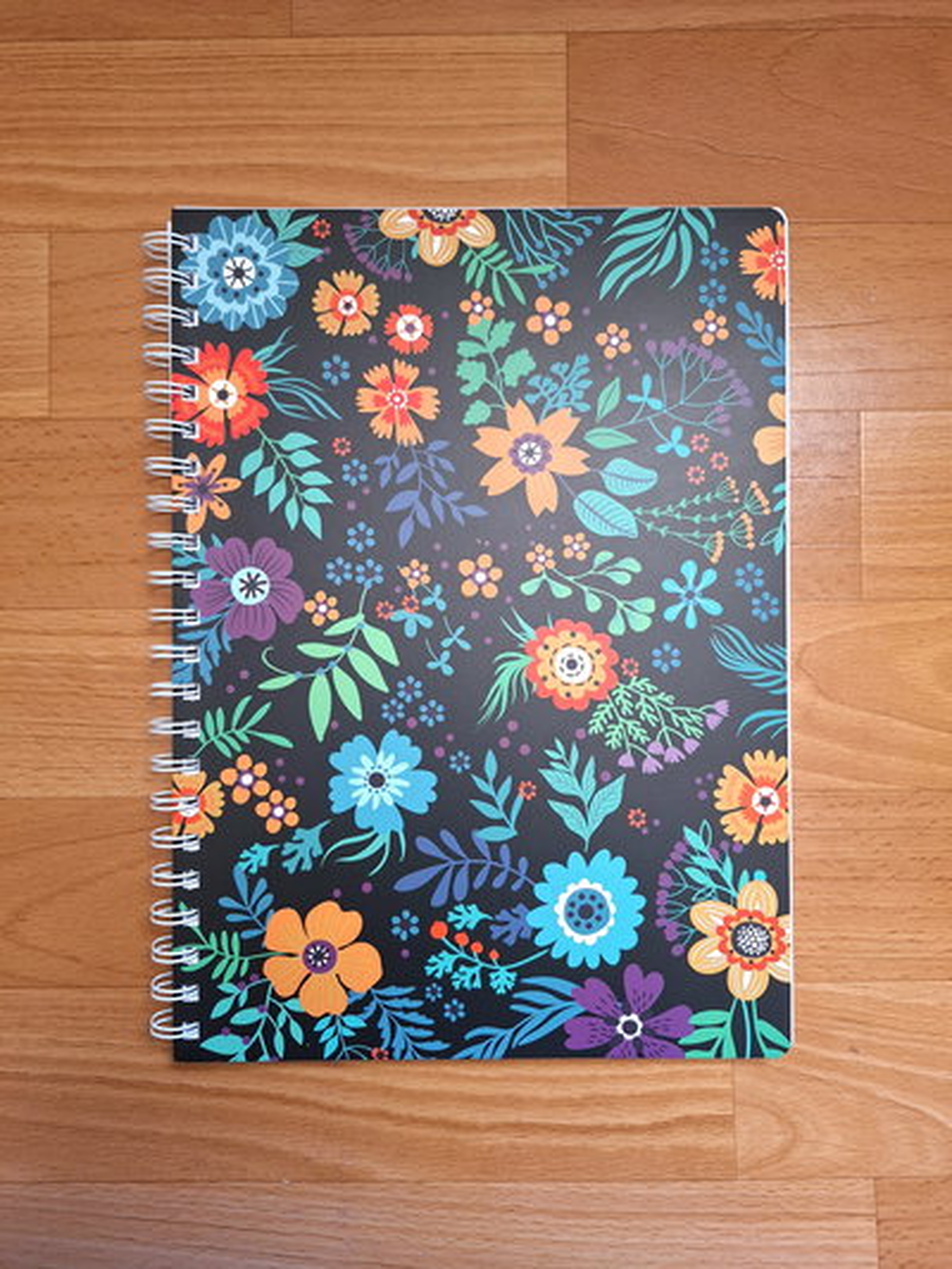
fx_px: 843
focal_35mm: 23
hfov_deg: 58.9
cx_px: 476
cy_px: 634
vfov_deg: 73.9
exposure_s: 1/33
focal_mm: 5.54
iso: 200
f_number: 1.8
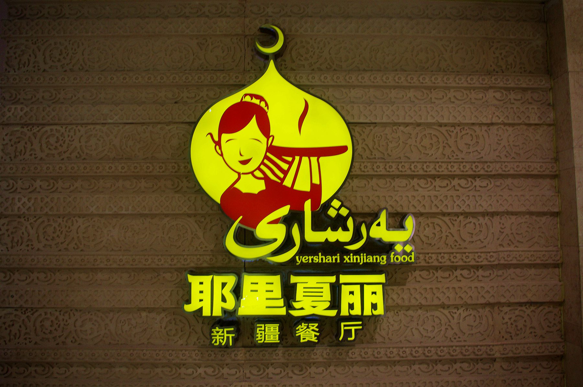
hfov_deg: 62.0
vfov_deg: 43.5
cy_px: 194
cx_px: 292
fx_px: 485
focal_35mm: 30
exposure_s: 1/60
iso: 400
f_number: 5
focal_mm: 20
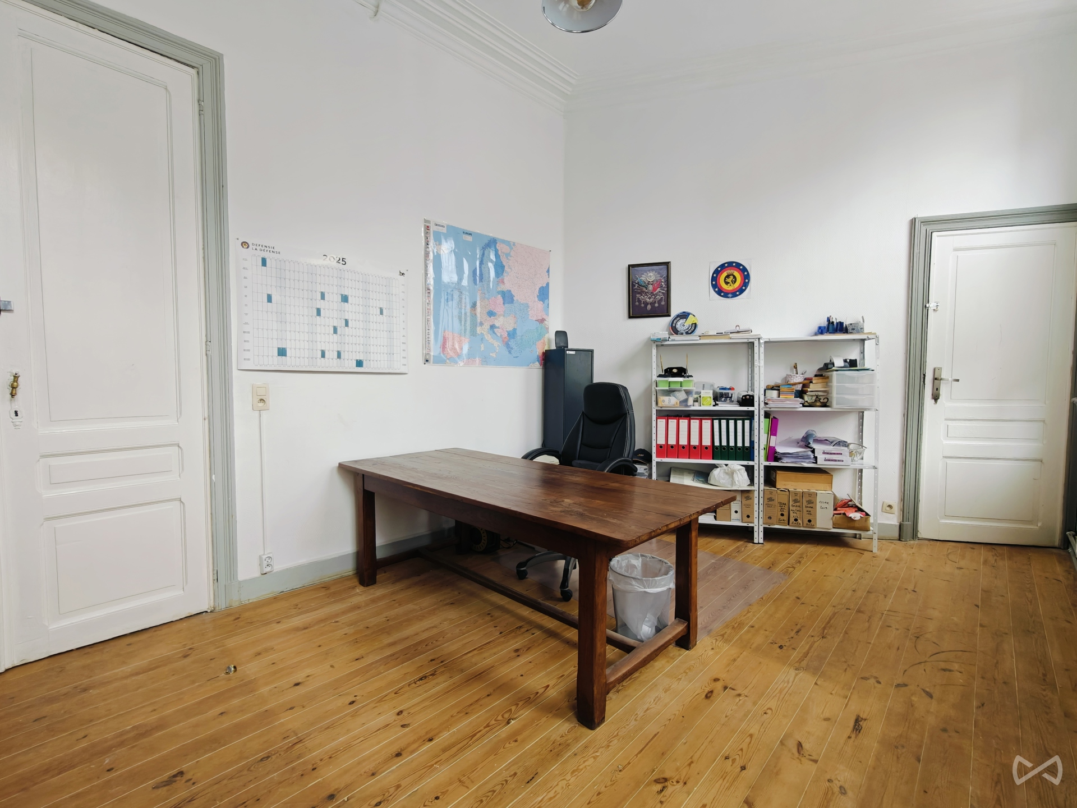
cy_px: 404
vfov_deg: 81.7
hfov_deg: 98.2
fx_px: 467
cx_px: 538
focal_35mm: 15
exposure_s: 1/63
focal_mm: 2.3
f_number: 2
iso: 800
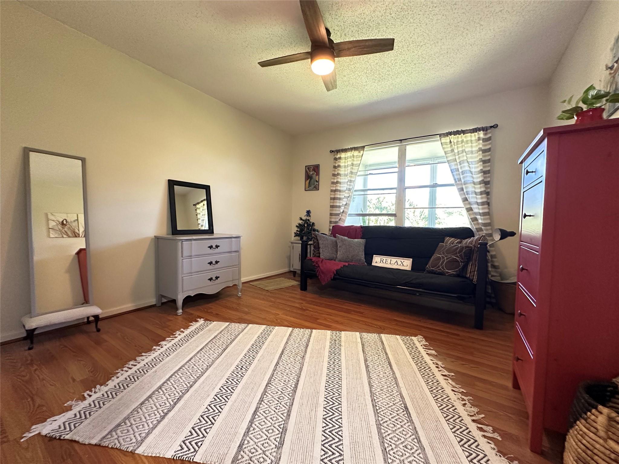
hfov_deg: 102.1
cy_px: 232
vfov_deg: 85.7
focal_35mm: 14
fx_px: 250
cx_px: 310
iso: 640
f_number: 2.2
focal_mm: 2.22
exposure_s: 1/60
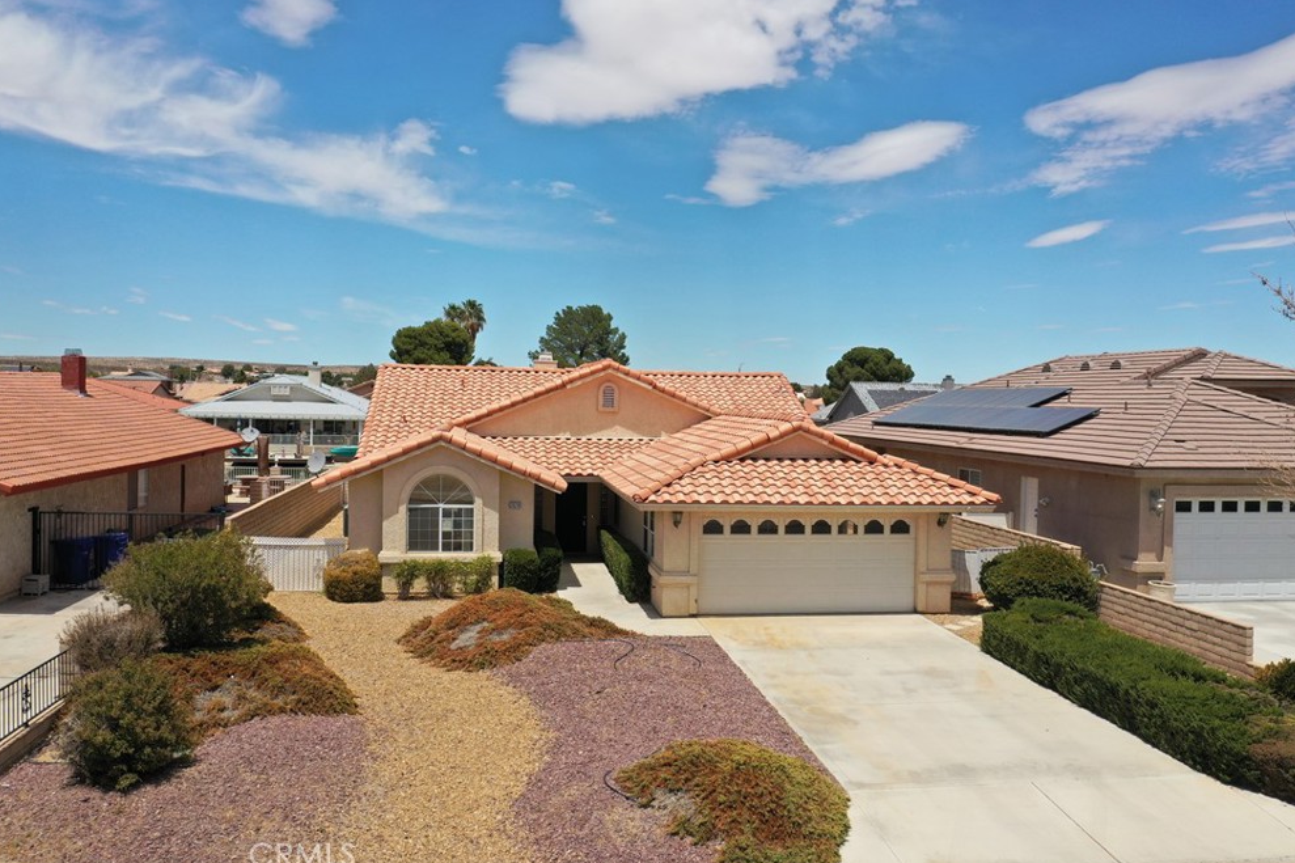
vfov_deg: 44.9
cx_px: 640
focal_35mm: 29
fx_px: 1043
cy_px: 426
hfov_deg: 63.7
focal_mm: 10.26
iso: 100
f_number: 5.6
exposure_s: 1/400
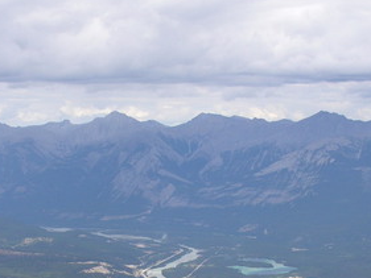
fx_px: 1147
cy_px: 275
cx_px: 190
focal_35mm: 107
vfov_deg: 13.7
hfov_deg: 18.4
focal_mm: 11
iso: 50
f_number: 5.8
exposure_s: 1/184
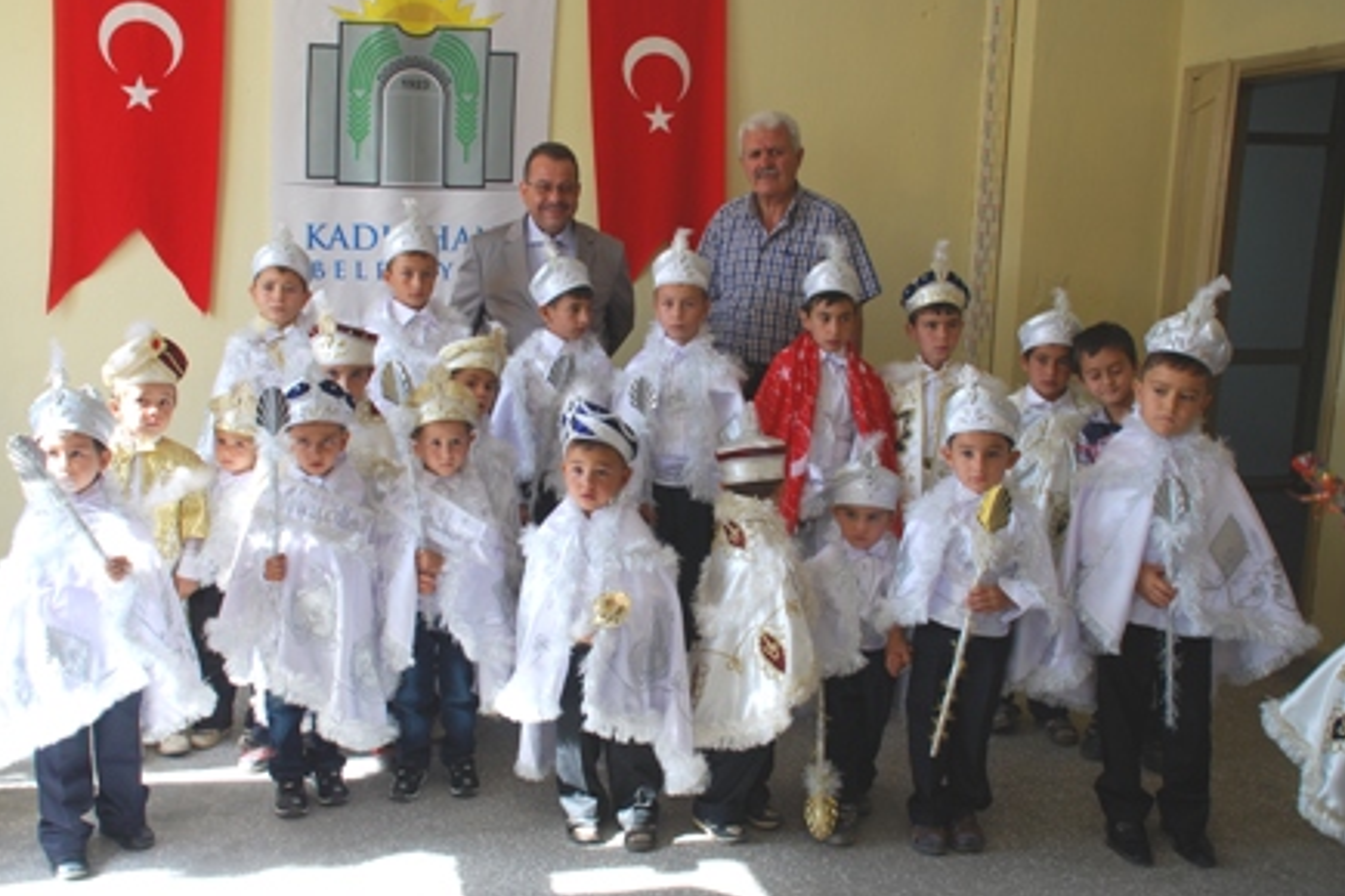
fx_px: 1270
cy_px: 439
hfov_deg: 55.8
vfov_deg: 38.9
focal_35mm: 34
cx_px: 662
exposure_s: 1/60
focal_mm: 22
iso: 250
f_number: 3.8
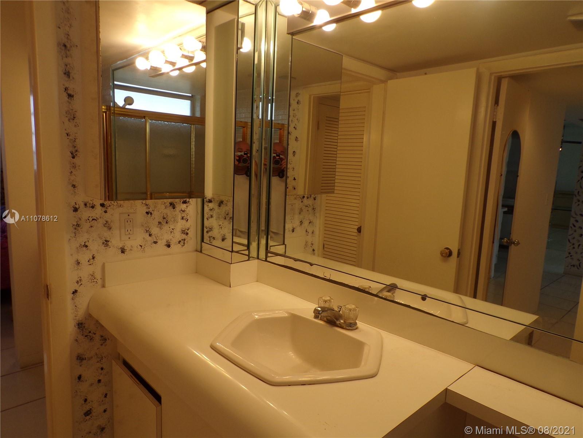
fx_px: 404
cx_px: 292
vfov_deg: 56.8
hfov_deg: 71.6
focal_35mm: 24
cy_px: 219
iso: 80
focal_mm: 4.3
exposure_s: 1/38
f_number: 4.3
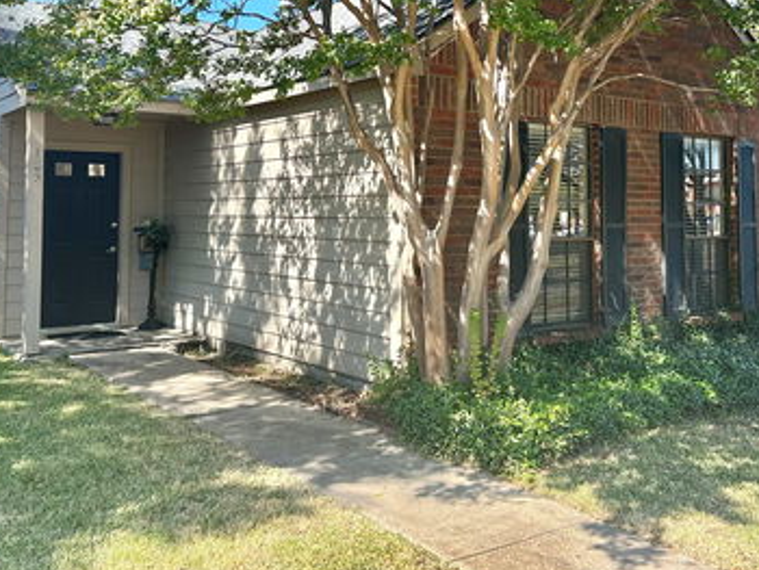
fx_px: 834
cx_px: 419
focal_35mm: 38
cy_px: 165
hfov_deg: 48.9
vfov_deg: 37.1
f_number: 1.5
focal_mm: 5.7
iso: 50
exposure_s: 1/940
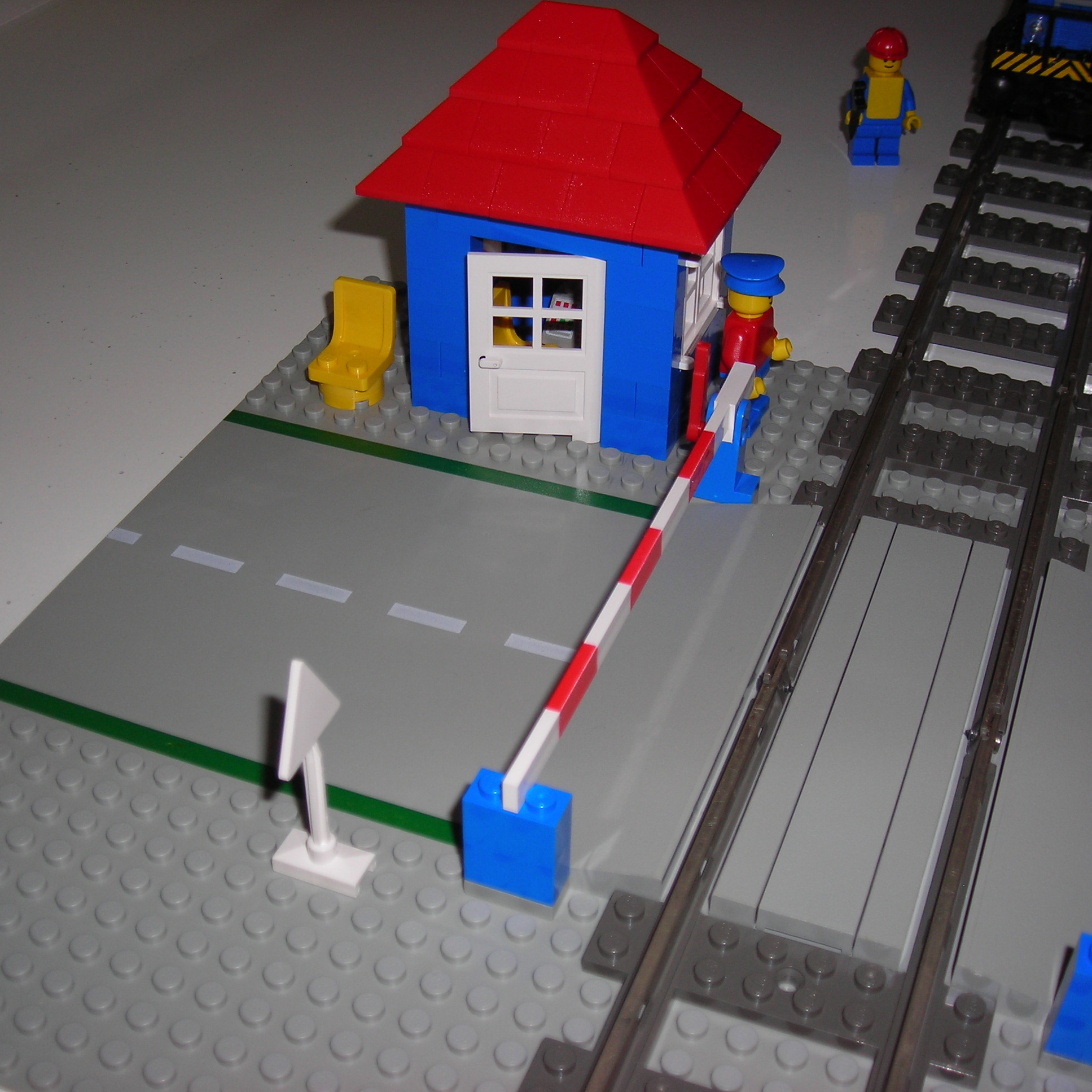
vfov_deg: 37.6
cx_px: 475
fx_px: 1606
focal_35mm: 45
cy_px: 546
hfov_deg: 37.5
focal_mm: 6.3
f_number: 3.2
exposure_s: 1/60.1
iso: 50
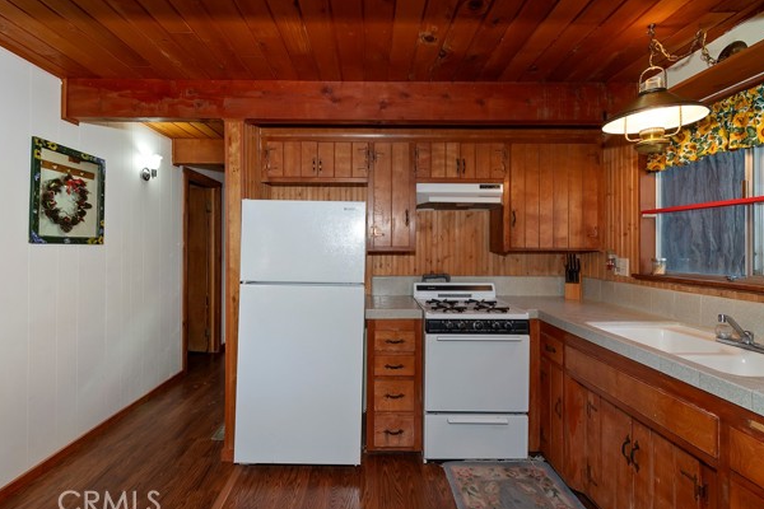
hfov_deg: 96.7
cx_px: 373
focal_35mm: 16
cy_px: 249
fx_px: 340
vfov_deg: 73.7
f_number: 8
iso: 400
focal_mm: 10
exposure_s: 1/30
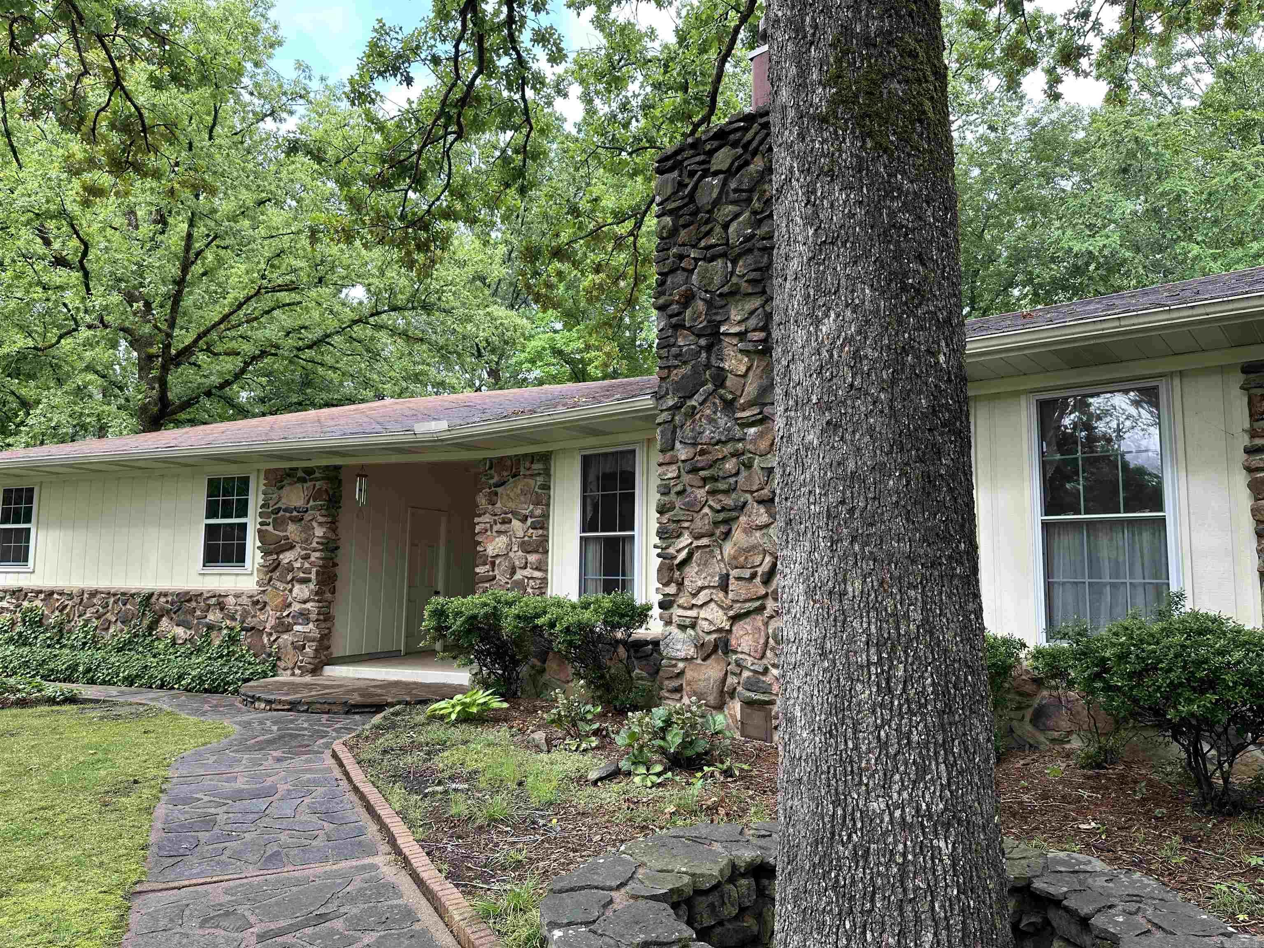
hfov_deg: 71.6
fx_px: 876
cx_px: 632
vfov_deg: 56.8
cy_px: 474
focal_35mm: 24
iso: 80
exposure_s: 1/253
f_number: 1.78
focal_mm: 6.86
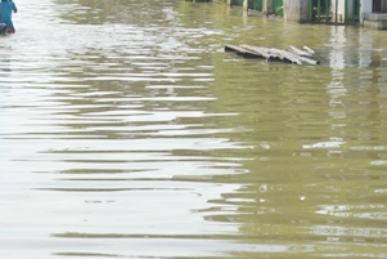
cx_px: 23
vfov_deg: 7.7
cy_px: -1
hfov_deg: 11.4
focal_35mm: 178
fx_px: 1915
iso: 100
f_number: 8
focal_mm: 55
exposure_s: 1/250
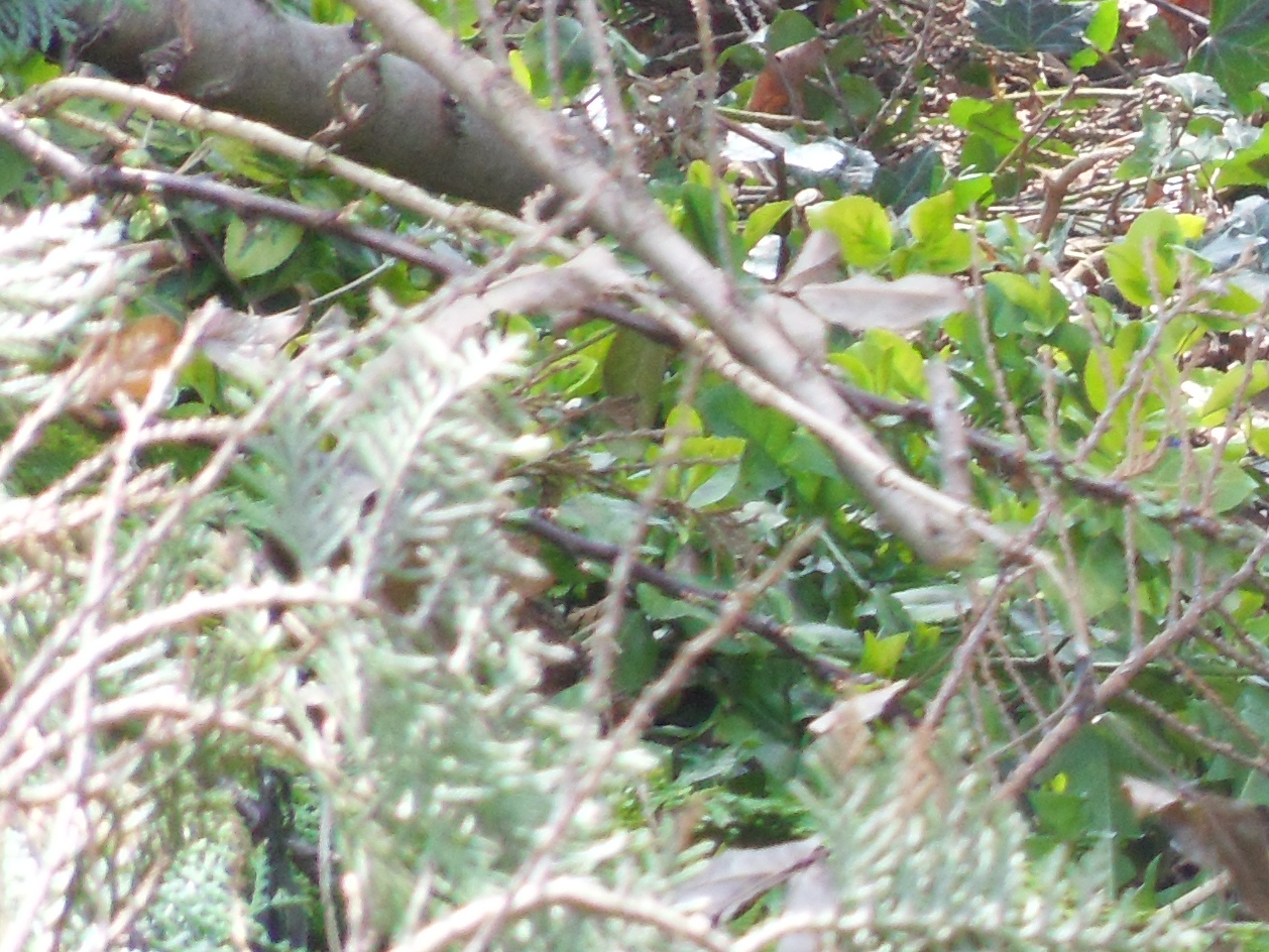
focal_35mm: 763
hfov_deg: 2.6
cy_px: 427
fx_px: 27976
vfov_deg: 2.0
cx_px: 2007
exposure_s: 1/90
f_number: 5.8
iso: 160
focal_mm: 42
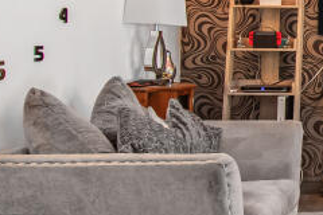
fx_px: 574
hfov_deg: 25.5
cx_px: 454
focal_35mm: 64
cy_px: 17
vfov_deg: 20.8
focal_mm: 10
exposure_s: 1/5
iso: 400
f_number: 8
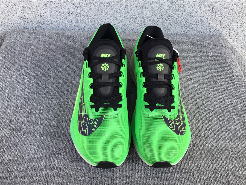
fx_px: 220
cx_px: 123
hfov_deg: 58.4
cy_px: 92
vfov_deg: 45.4
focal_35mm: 31
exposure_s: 1/206
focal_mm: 3.3
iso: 25
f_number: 2.4
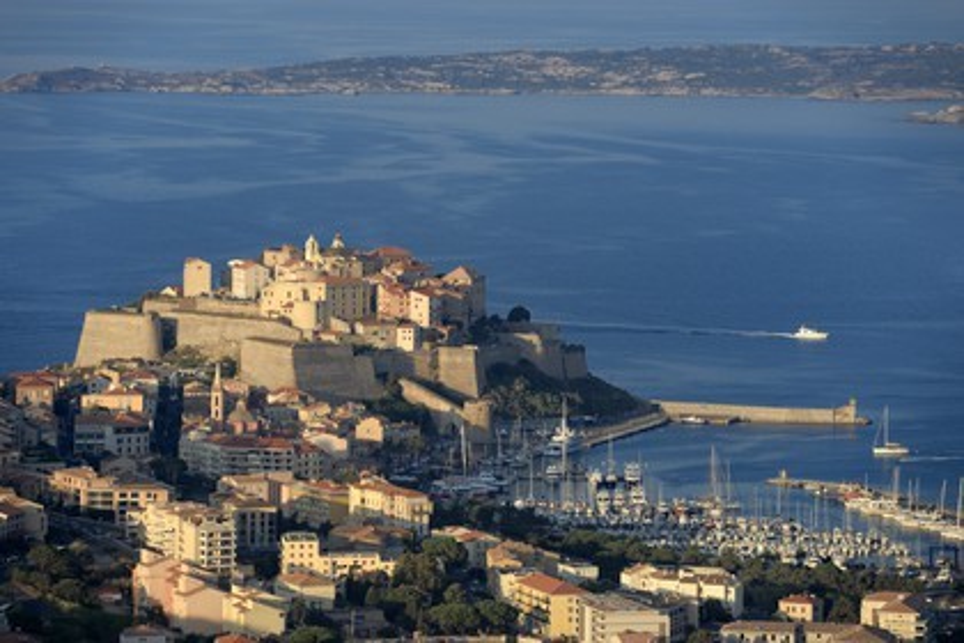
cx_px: 482
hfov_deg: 10.3
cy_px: 322
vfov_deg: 6.9
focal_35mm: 200
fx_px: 5355
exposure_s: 1/250
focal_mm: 200
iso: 100
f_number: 7.1
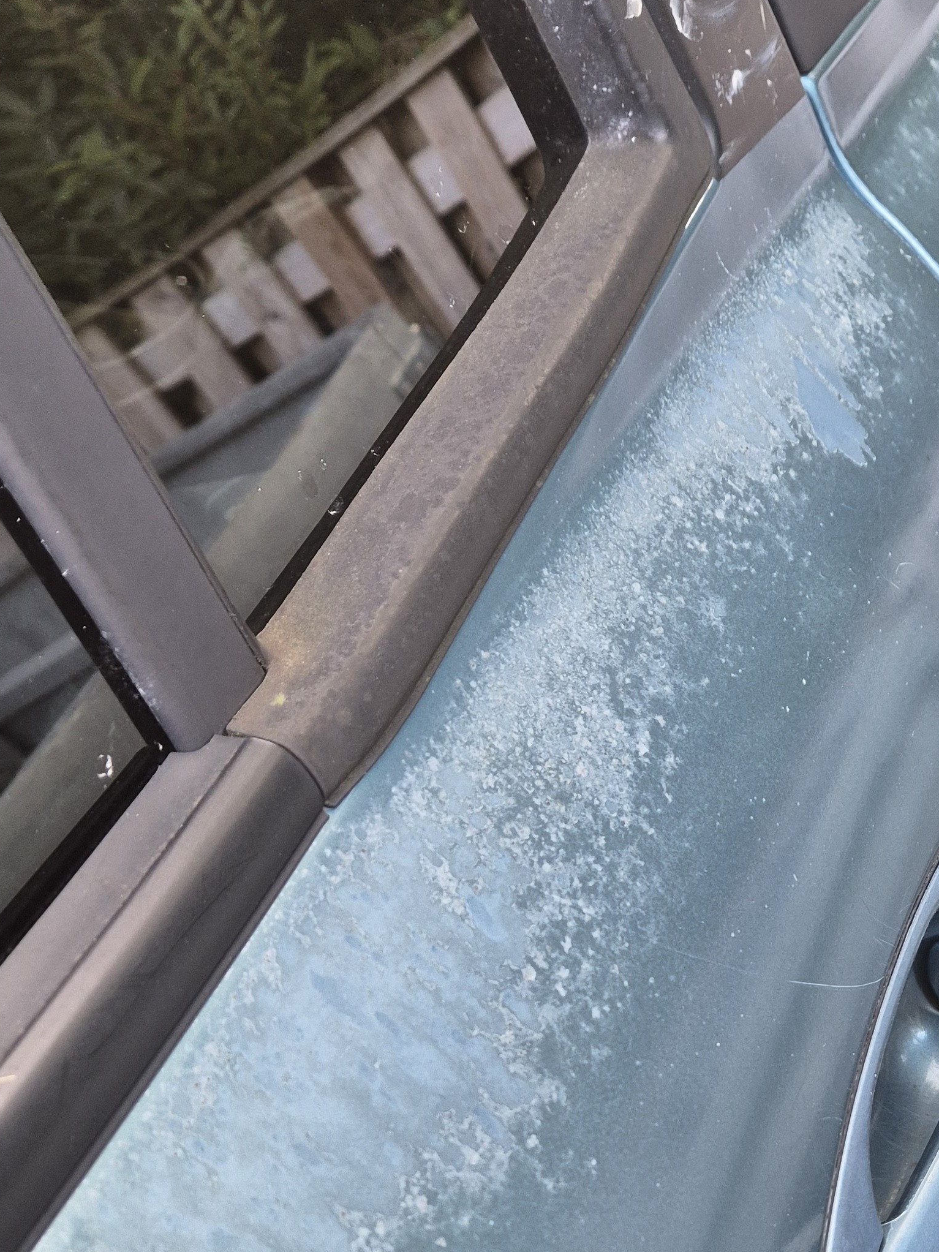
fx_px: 1628
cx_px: 778
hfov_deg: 31.2
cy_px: 964
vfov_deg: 40.7
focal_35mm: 45
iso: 250
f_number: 1.8
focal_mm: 5.4
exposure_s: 1/100
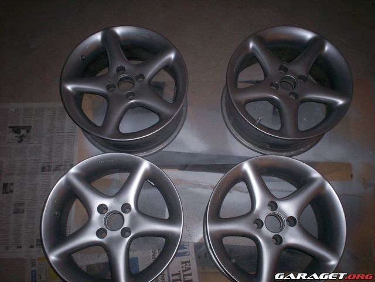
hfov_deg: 51.4
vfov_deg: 39.7
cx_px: 188
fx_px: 390
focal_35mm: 36
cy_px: 141
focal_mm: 6
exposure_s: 1/60
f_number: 4.5
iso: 140
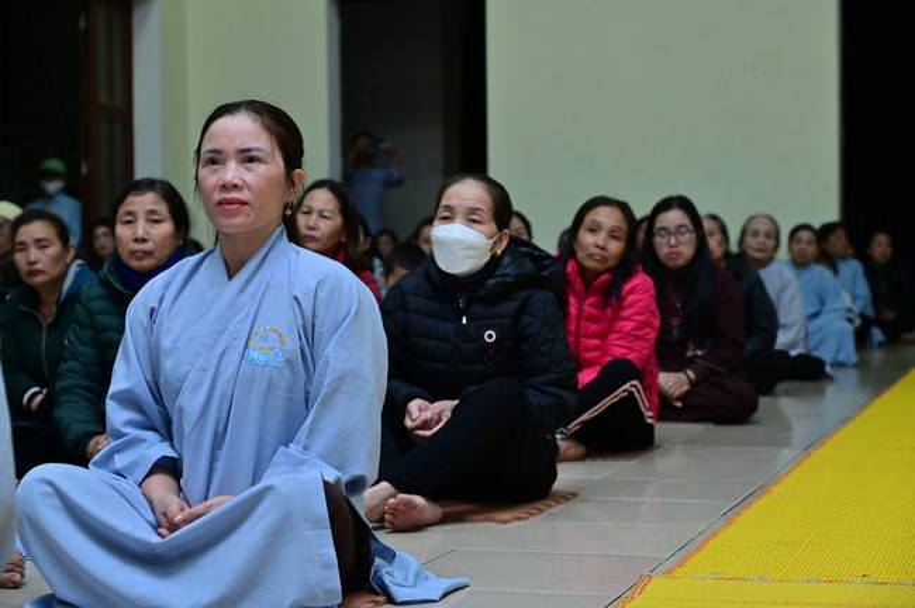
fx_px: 1777
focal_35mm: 70
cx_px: 458
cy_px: 304
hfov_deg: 28.9
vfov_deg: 19.4
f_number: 5.6
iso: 1600
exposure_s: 1/160
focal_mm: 70
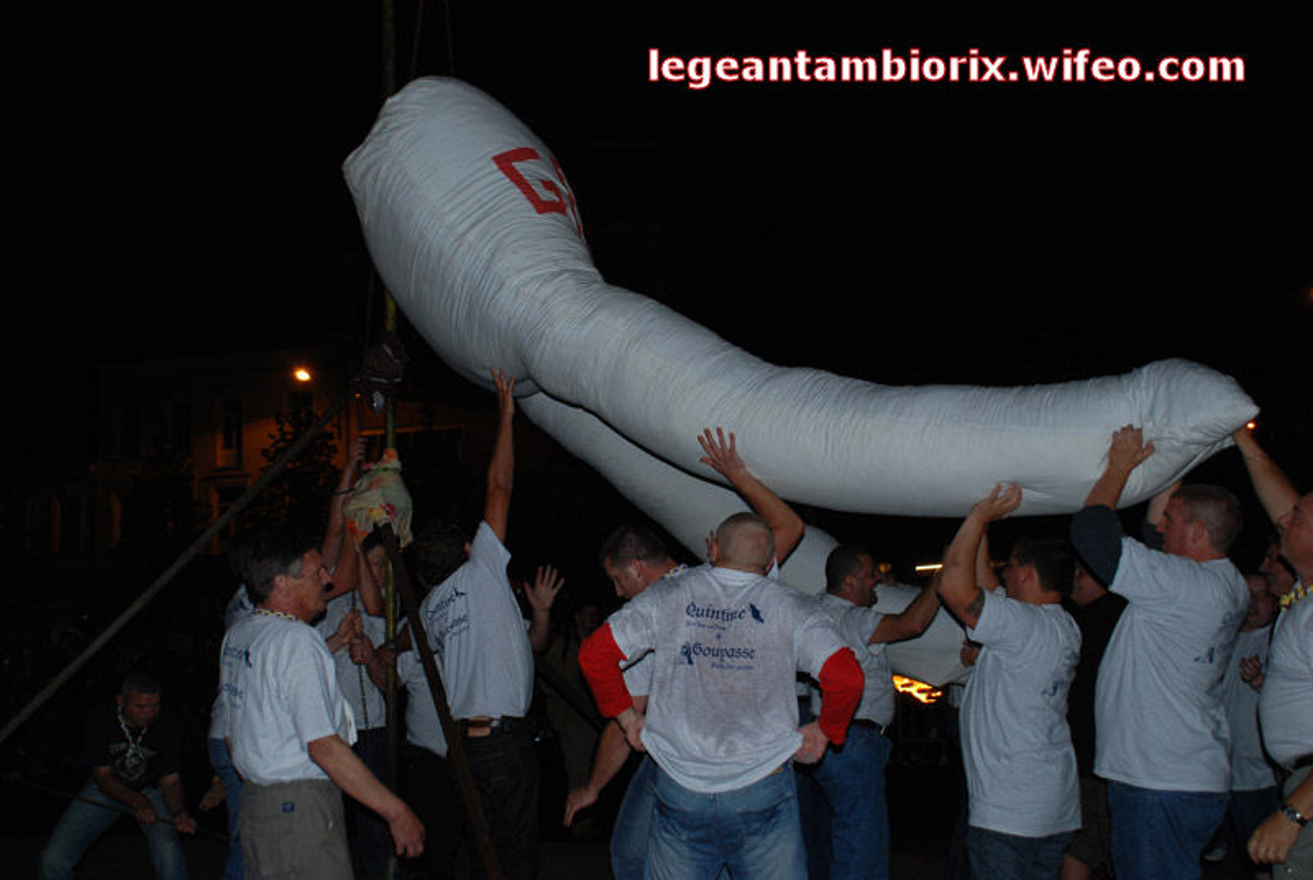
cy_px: 440
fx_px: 1698
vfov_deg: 29.0
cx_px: 656
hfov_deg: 42.3
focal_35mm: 46
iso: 200
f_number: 4.2
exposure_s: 1/60
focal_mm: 31
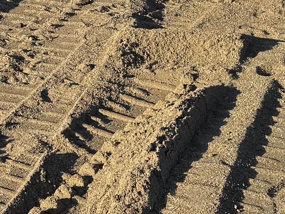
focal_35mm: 130
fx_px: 1070
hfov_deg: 14.5
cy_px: -27
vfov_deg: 11.2
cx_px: -92
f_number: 1.78
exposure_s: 1/2174
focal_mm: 6.76
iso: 80
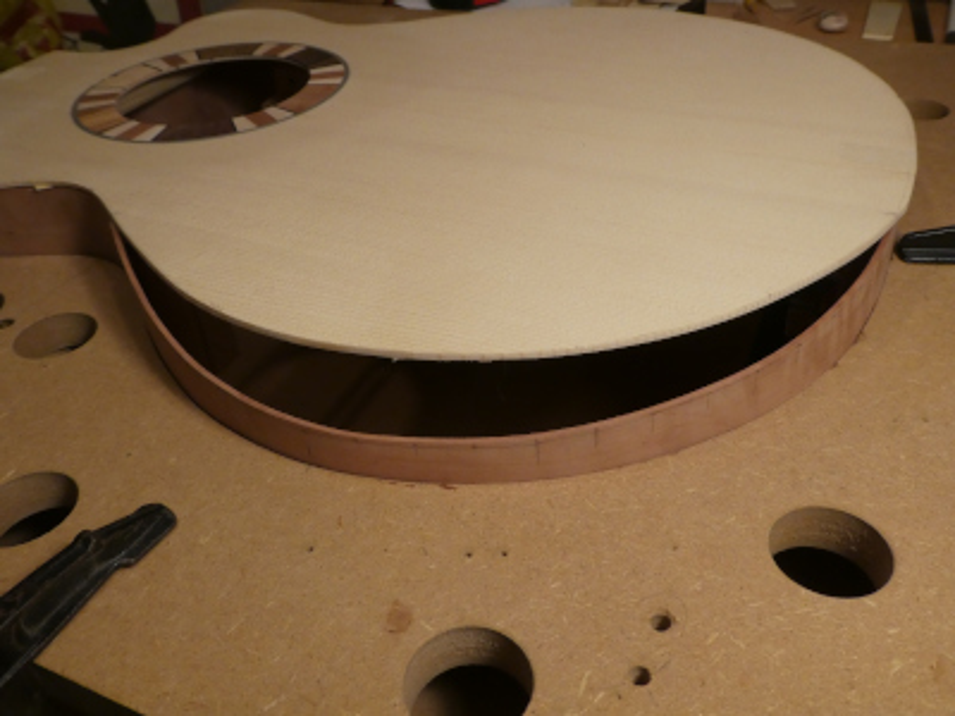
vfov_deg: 45.4
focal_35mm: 31
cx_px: 478
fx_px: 855
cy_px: 358
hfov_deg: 58.4
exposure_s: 1/80
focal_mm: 5.4
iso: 320
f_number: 3.5
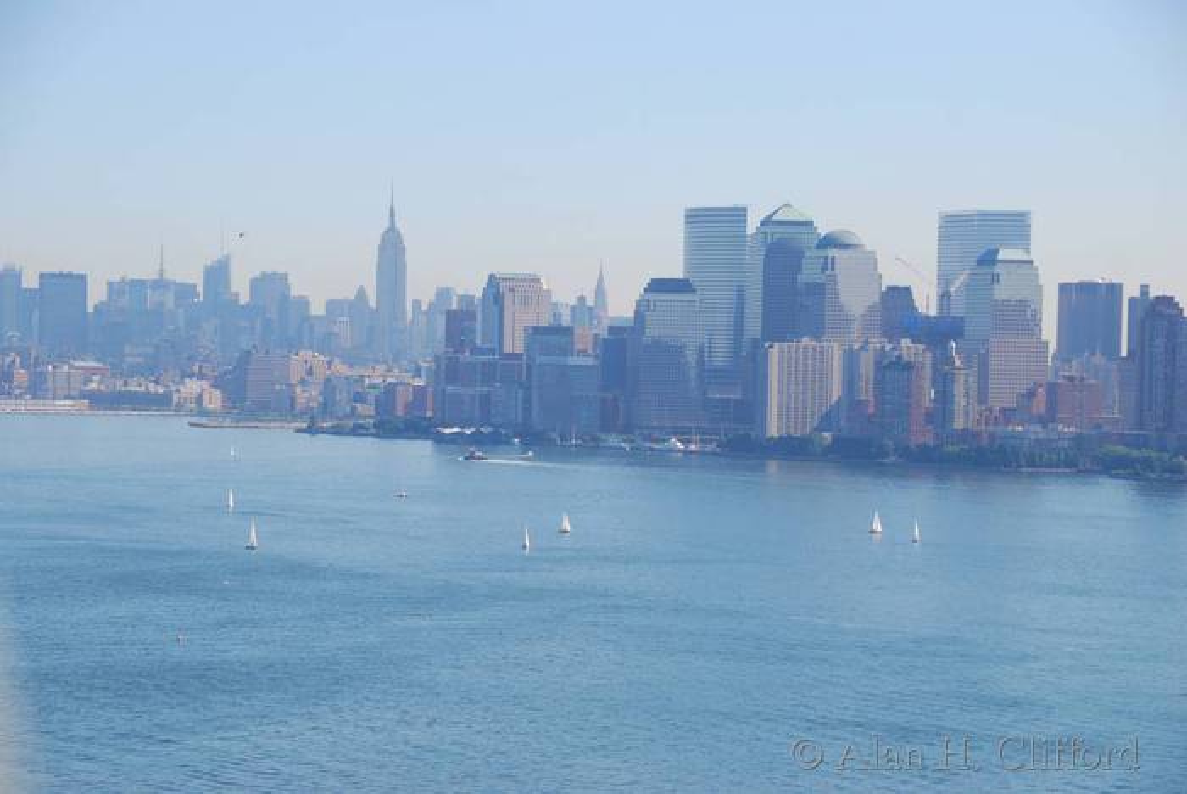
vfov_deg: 12.2
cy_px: 397
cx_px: 594
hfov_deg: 18.2
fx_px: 3712
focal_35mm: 112
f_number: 7.1
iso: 100
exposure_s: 1/320
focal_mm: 75
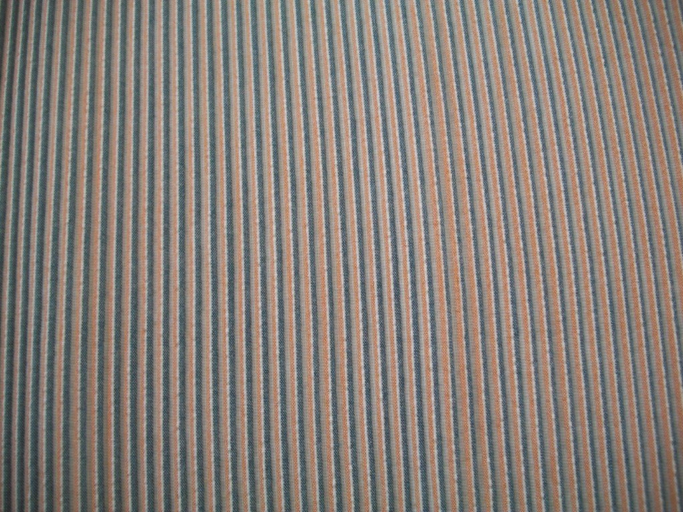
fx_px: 631
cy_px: 256
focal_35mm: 32
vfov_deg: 44.2
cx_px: 342
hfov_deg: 56.8
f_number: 2.9
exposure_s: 1/30
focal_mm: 5.7
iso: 80
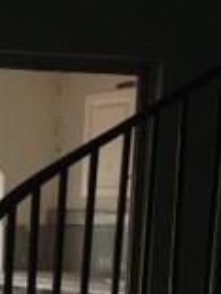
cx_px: -157
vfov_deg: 13.2
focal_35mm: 144
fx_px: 1226
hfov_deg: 9.8
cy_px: 383
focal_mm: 4.28
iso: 50
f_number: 2.4
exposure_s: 1/375
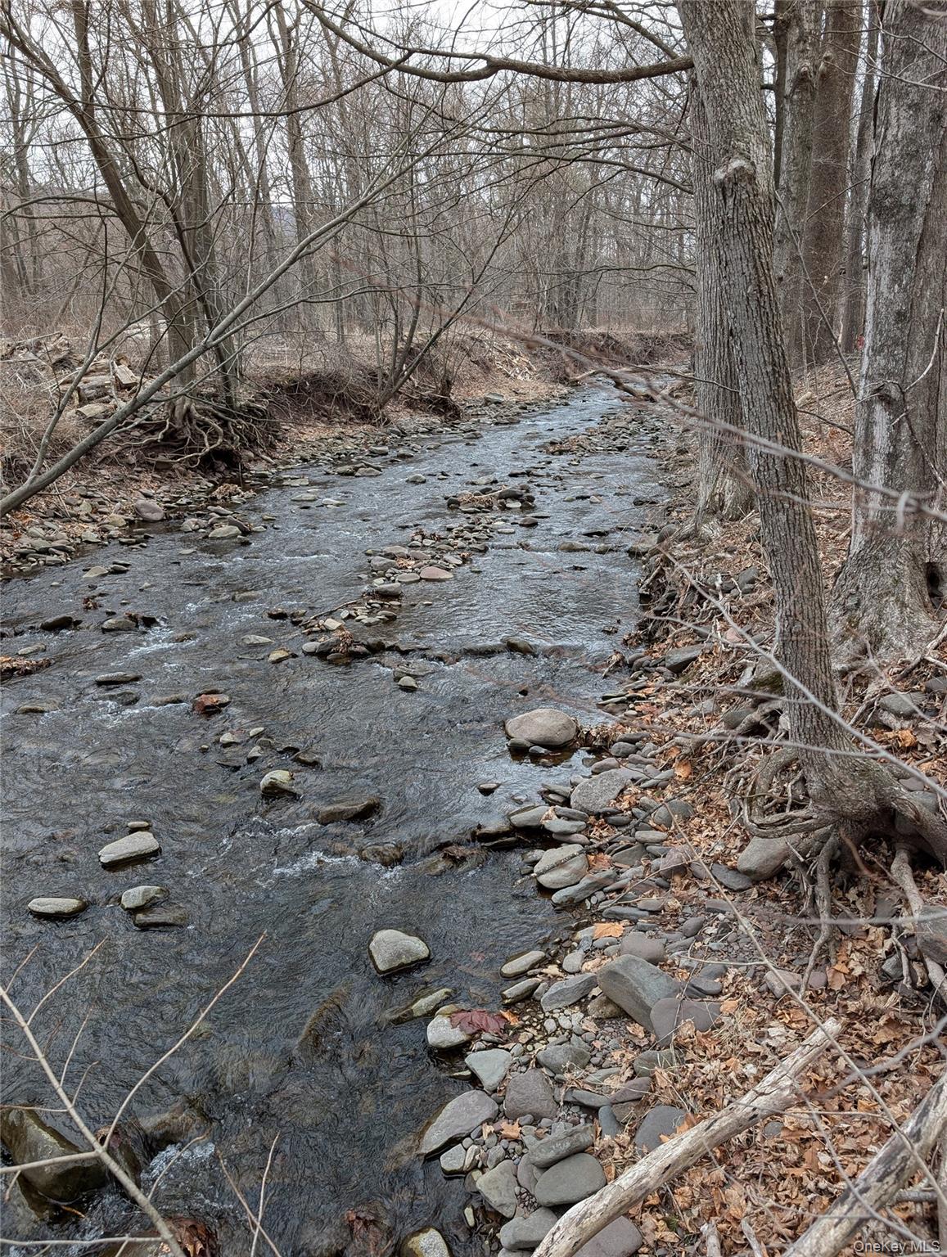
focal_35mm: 24
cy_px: 628
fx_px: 873
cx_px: 474
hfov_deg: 56.9
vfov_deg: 71.5
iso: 41
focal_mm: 6.9
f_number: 1.68
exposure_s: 1/230
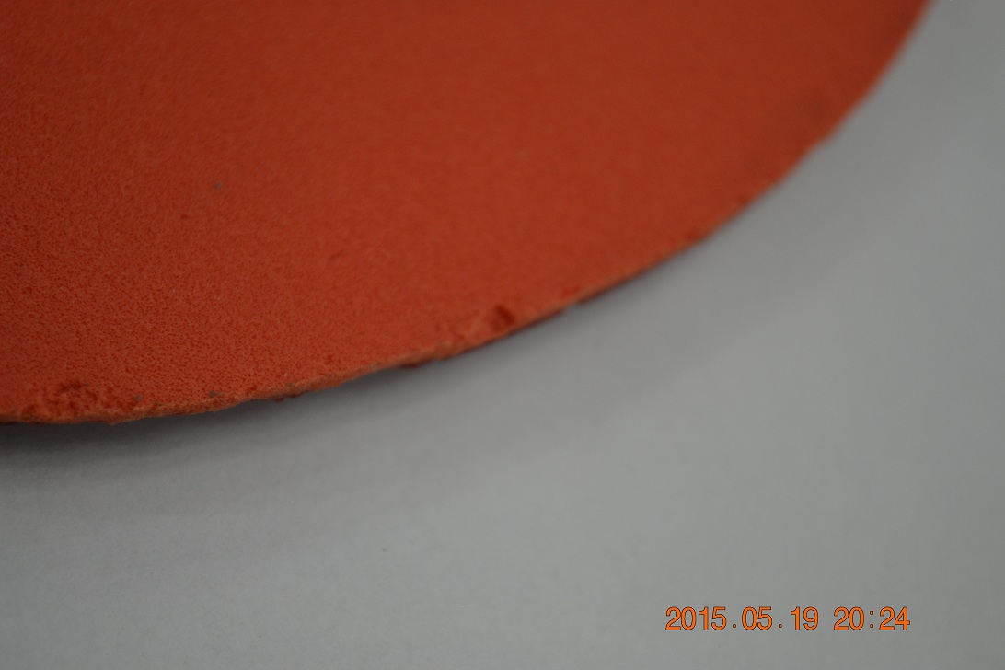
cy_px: 335
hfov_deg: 26.0
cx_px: 502
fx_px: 2177
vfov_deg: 17.5
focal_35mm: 78
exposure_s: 1/15
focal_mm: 52
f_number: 5.6
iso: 400
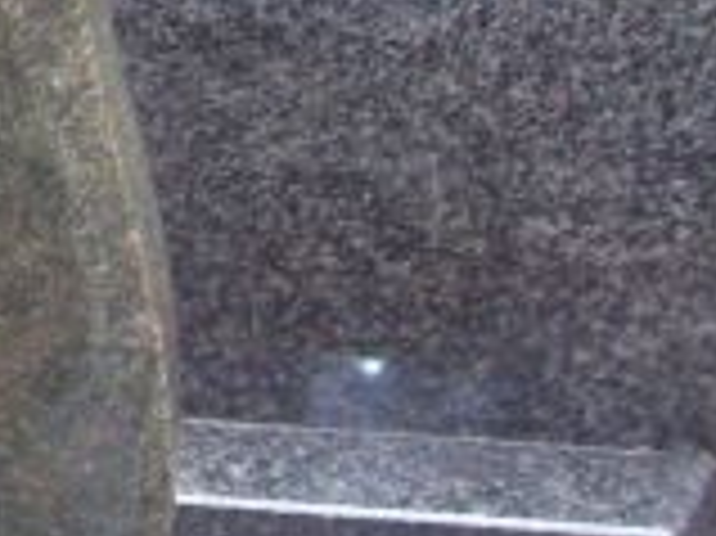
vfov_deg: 10.0
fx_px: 2997
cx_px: -671
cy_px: -203
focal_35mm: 145
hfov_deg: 12.2
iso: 200
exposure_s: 1/64
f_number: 2.7
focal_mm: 6
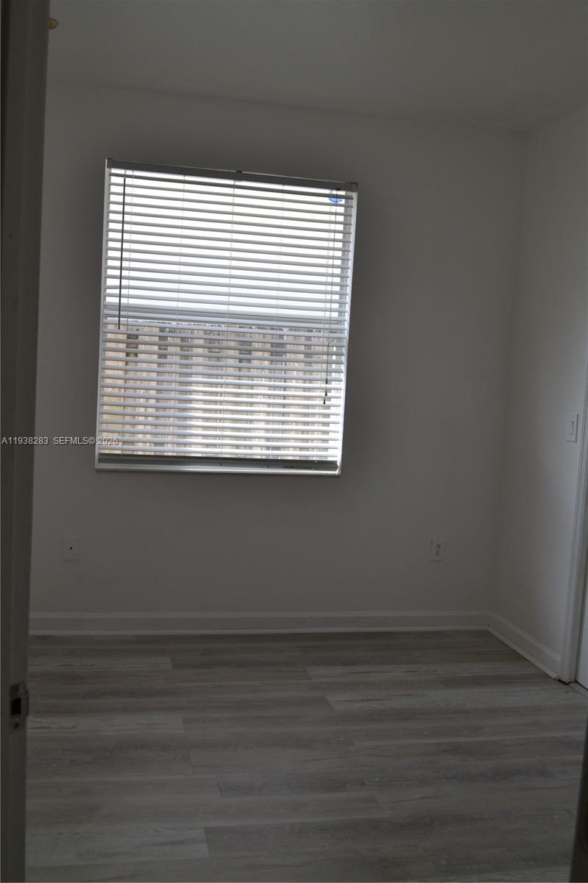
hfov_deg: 36.8
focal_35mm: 36
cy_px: 442
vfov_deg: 53.2
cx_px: 294
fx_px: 883
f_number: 5.6
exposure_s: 1/125
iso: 250
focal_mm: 24
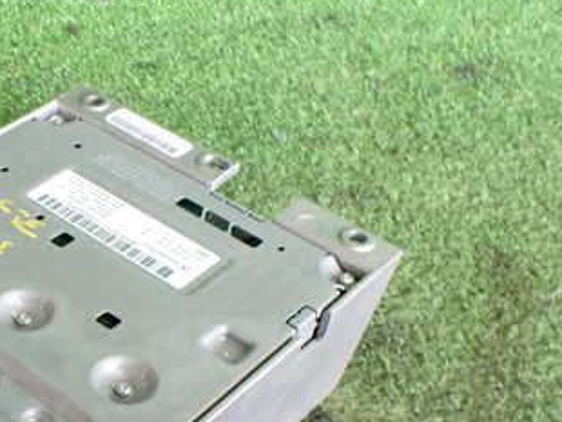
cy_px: 355
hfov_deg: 31.3
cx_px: 33
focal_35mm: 58
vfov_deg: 24.7
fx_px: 942
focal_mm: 5.4
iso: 640
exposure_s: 1/125
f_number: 2.3
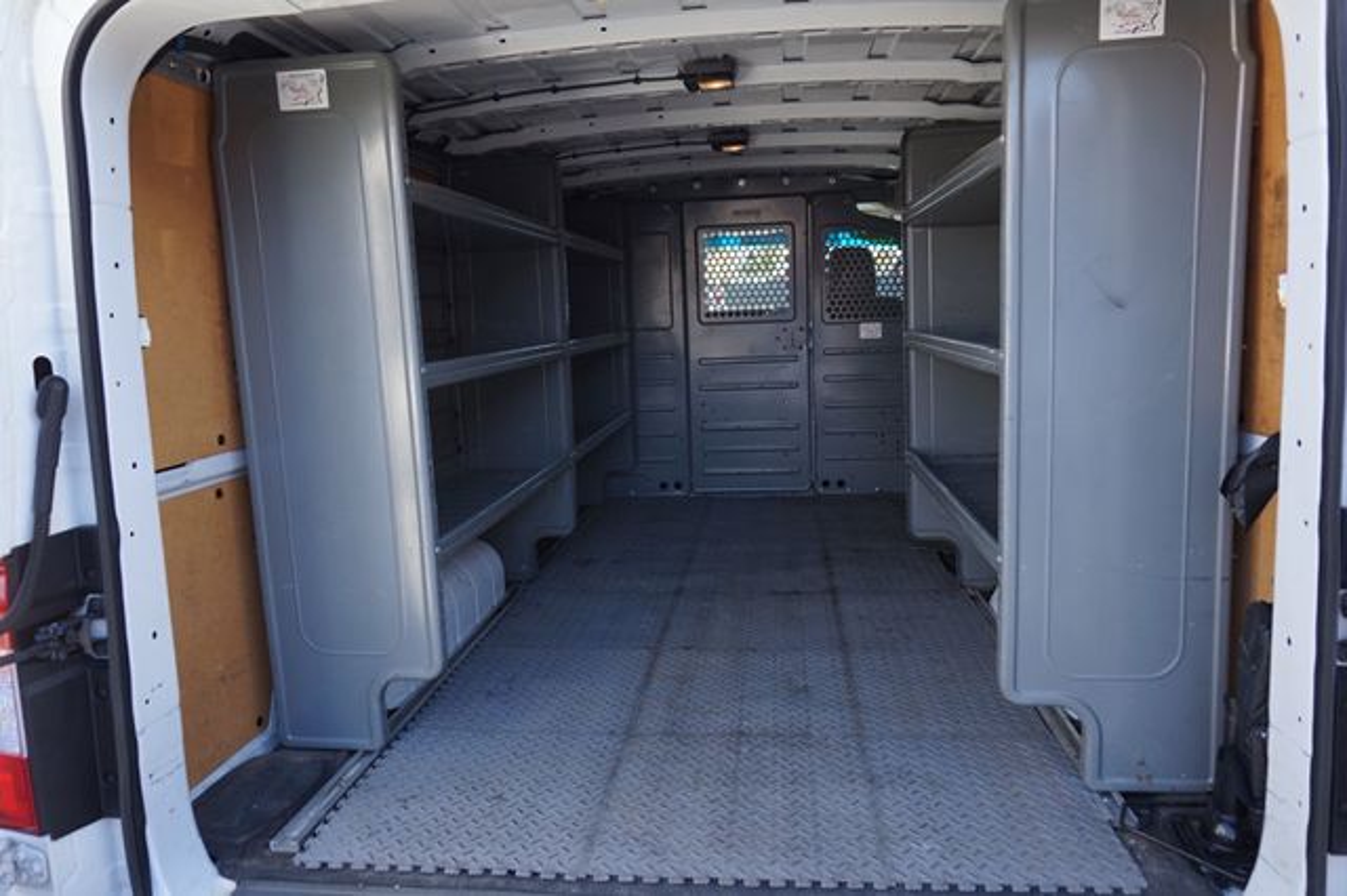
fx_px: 897
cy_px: 448
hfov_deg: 73.8
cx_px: 674
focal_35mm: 24
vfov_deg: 53.1
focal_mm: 16
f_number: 4.5
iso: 100
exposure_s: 1/60
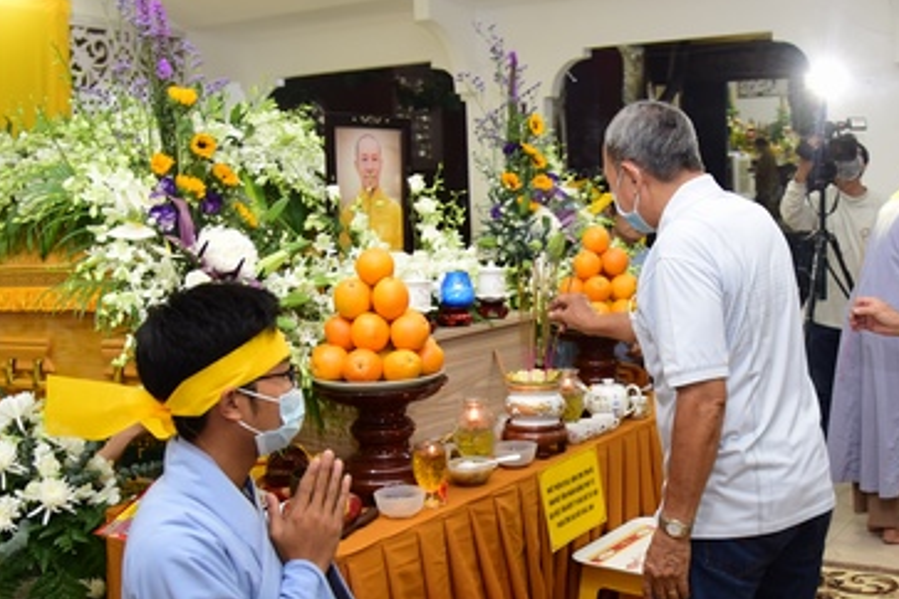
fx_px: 1074
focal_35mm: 43
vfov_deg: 31.1
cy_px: 363
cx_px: 570
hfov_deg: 45.0
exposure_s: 1/50
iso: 1000
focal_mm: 24
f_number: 4.5
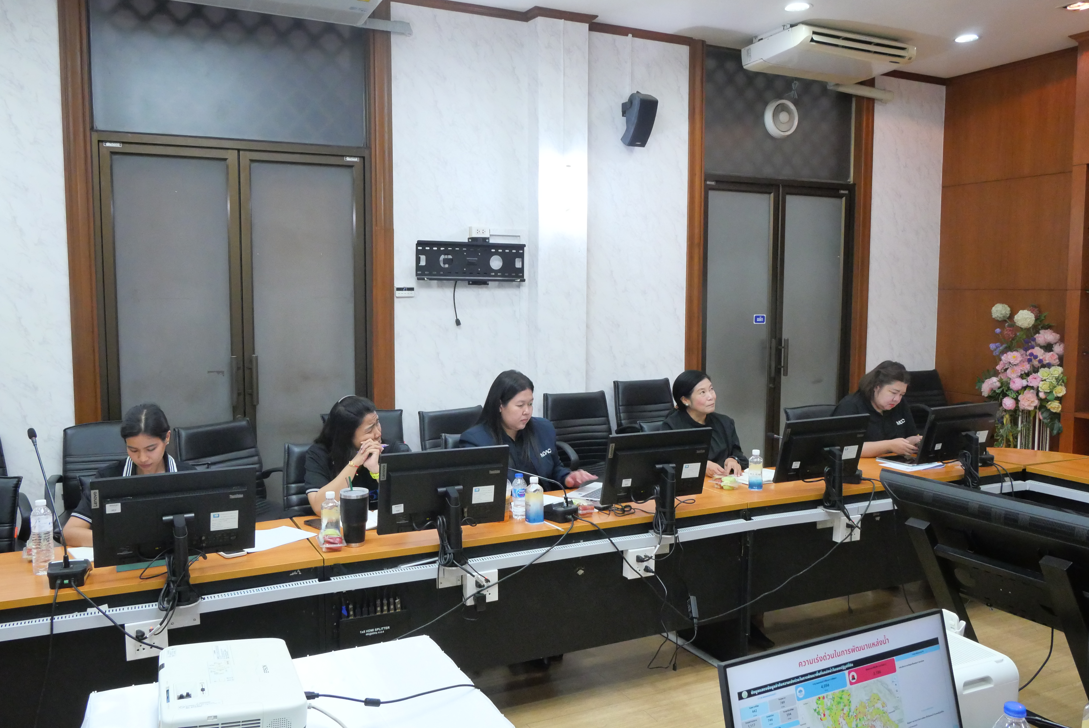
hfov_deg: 63.6
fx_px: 878
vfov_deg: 45.0
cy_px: 364
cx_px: 544
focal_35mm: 29
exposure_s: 1/40
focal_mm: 14
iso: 3200
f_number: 7.1
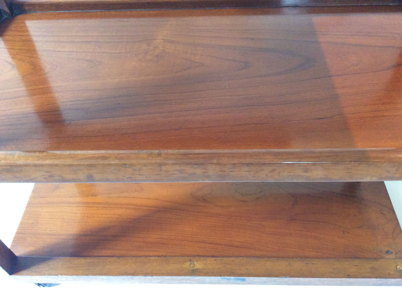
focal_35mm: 32
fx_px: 371
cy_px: 150
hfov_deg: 56.9
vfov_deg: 44.1
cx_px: 201
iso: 200
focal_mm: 3.3
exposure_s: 1/25
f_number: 2.4
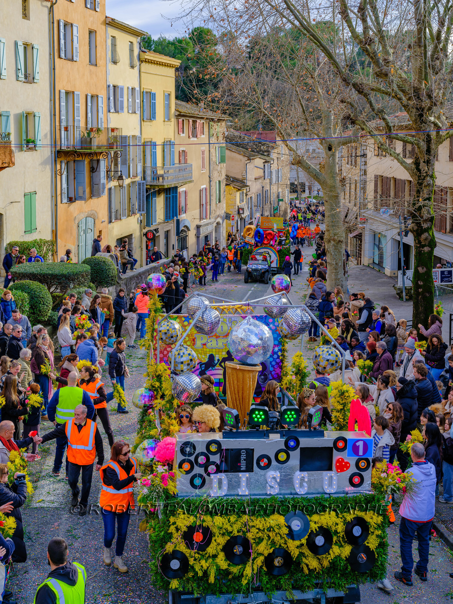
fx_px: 768
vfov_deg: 42.9
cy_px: 302
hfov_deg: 32.9
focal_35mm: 44
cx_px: 226
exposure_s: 1/100
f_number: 9
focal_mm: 55
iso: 320
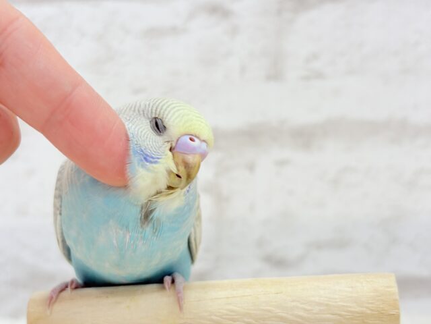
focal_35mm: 52
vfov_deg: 28.0
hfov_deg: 36.8
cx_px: 216
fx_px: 647
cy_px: 162
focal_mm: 5.96
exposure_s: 1/50
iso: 40
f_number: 1.6
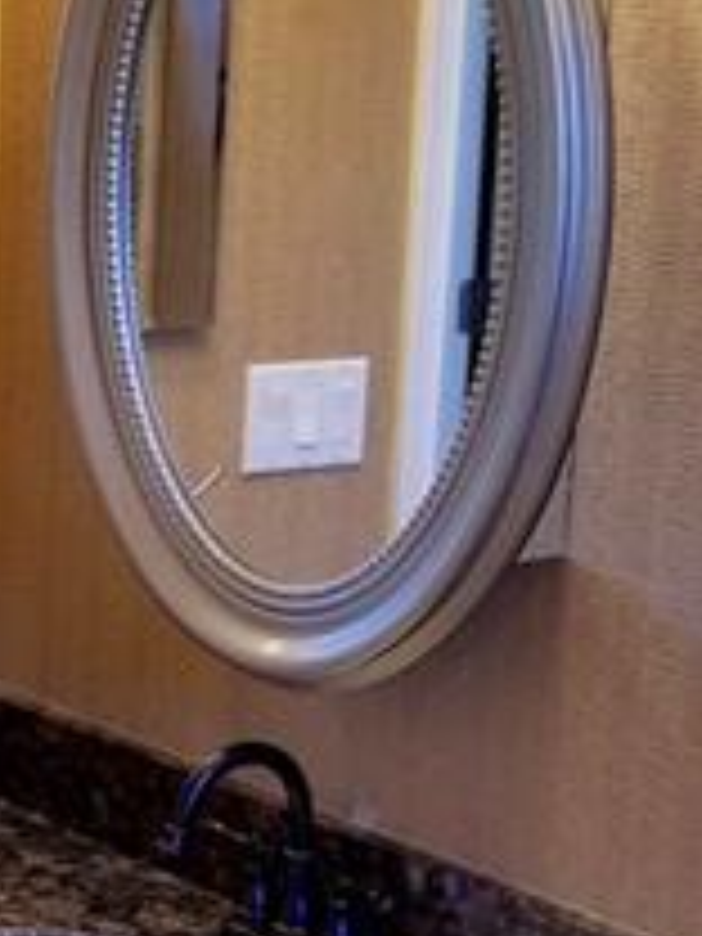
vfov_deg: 20.3
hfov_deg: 14.9
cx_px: -108
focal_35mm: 96
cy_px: 711
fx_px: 2596
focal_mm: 4.25
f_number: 1.7
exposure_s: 1/60
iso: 125
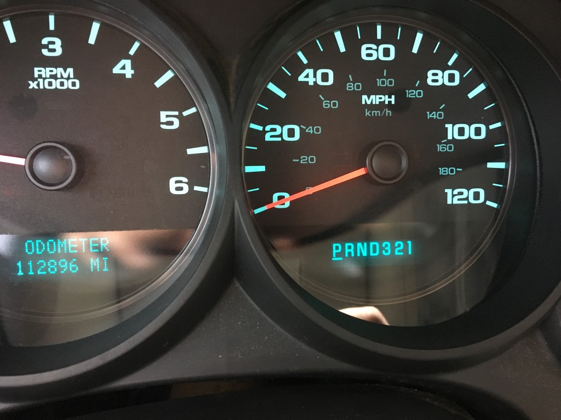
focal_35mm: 29
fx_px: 470
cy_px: 210
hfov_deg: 61.7
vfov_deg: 48.2
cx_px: 280
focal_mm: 4.15
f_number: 2.2
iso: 200
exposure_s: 1/15
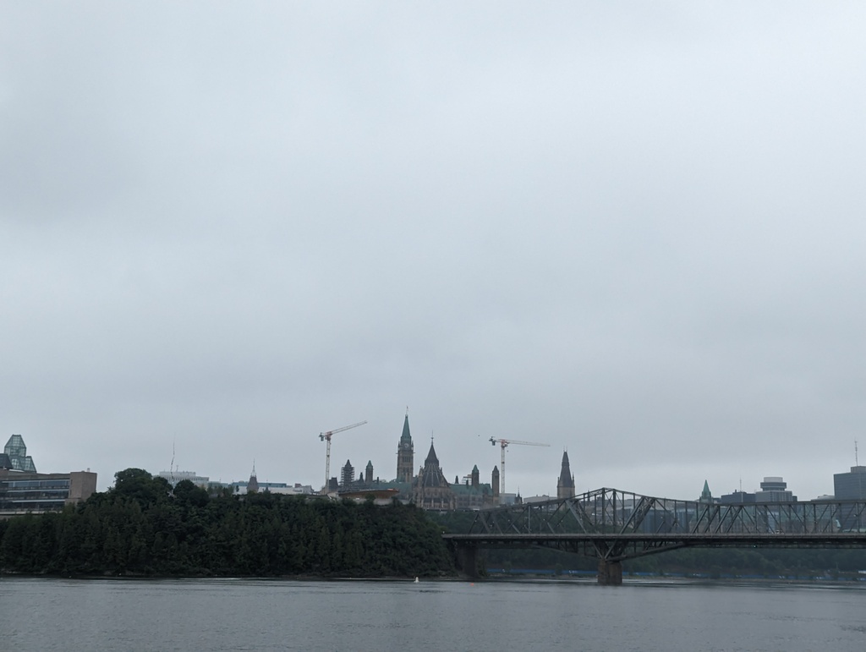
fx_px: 1203
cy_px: 326
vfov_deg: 30.3
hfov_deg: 39.6
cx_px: 433
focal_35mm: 48
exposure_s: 1/1245
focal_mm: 6.81
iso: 87
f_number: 1.85
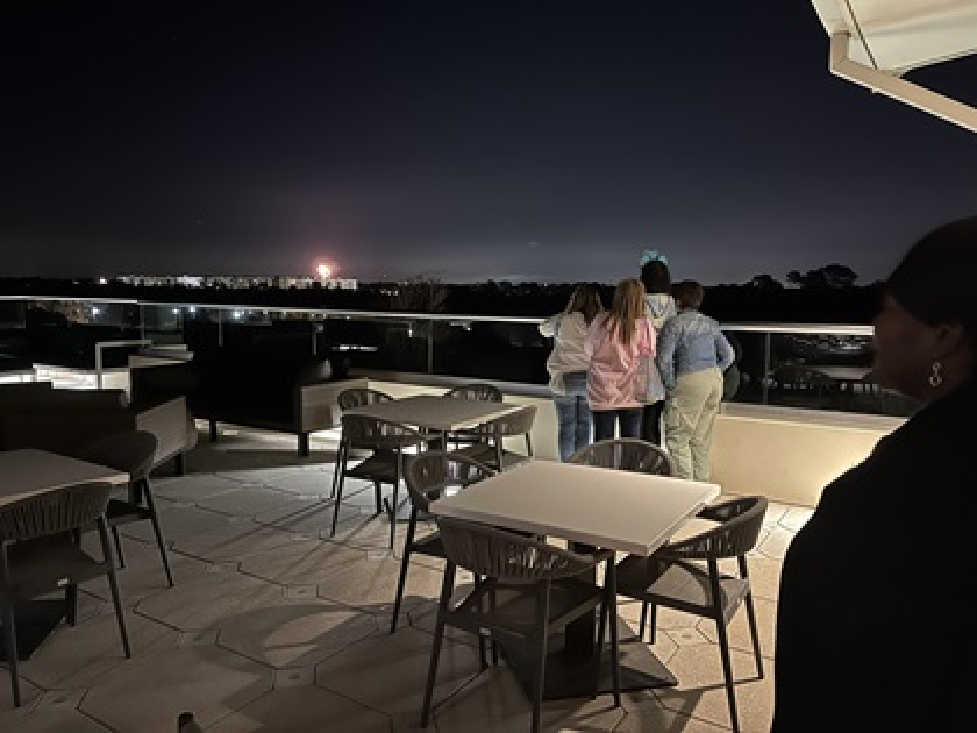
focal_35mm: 26
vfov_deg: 53.1
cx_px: 488
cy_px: 366
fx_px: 734
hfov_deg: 67.3
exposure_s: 1/15
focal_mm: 5.1
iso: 1000
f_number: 1.6
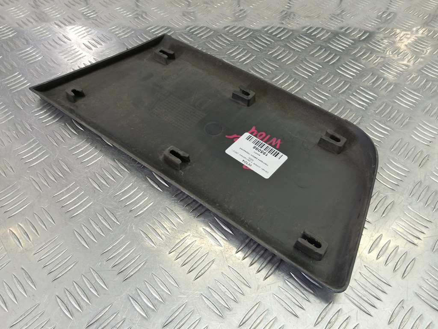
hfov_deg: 73.9
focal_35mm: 23
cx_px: 219
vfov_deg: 58.9
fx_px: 291
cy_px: 164
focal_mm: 4.11
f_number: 1.6
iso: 153
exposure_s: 1/50
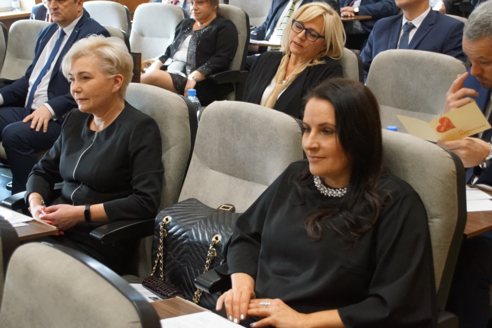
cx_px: 246
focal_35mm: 52
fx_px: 718
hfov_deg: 37.8
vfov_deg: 25.8
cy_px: 164
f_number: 4.5
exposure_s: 1/160
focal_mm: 35
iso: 3200
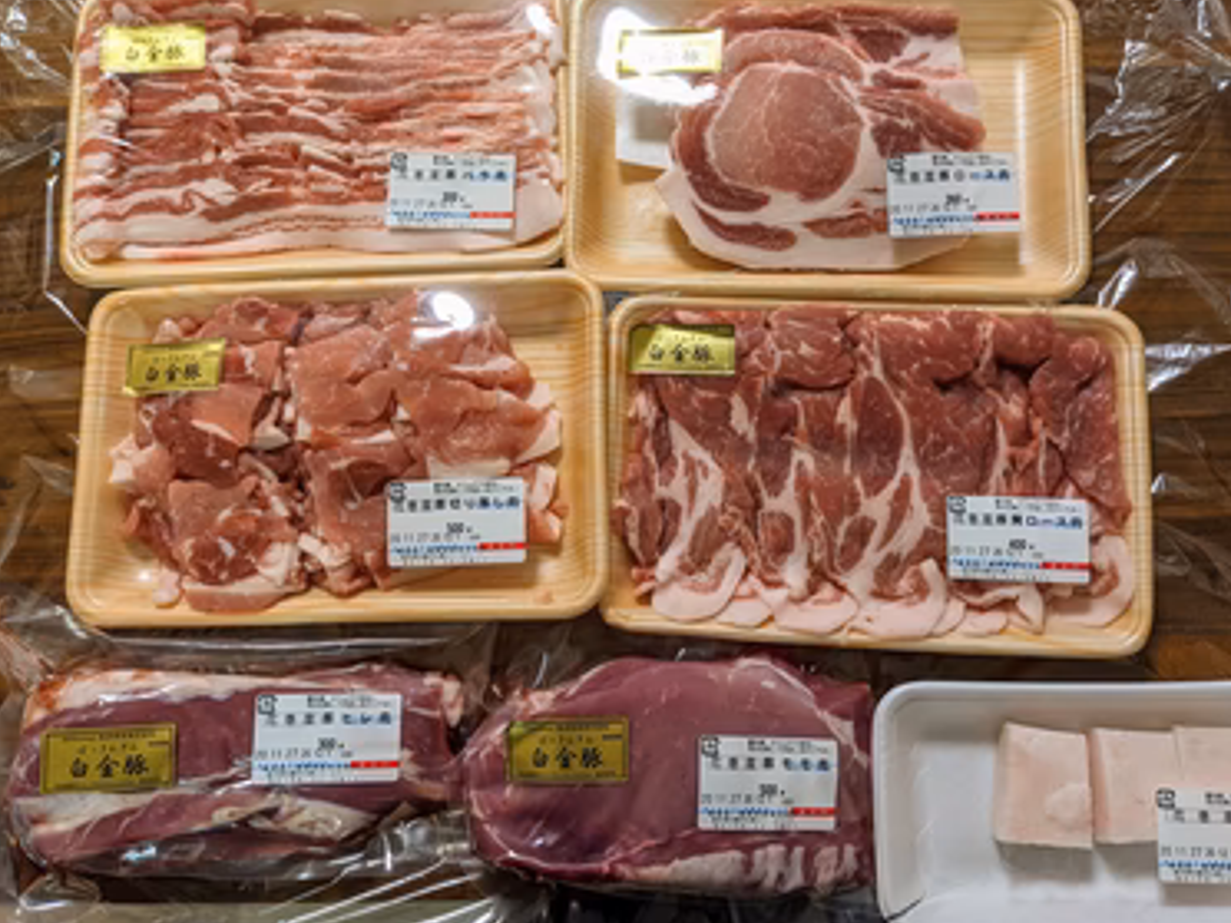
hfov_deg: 61.6
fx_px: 1031
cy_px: 470
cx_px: 655
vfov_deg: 48.2
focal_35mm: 29
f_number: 1.73
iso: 63
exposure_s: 1/25
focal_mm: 4.38
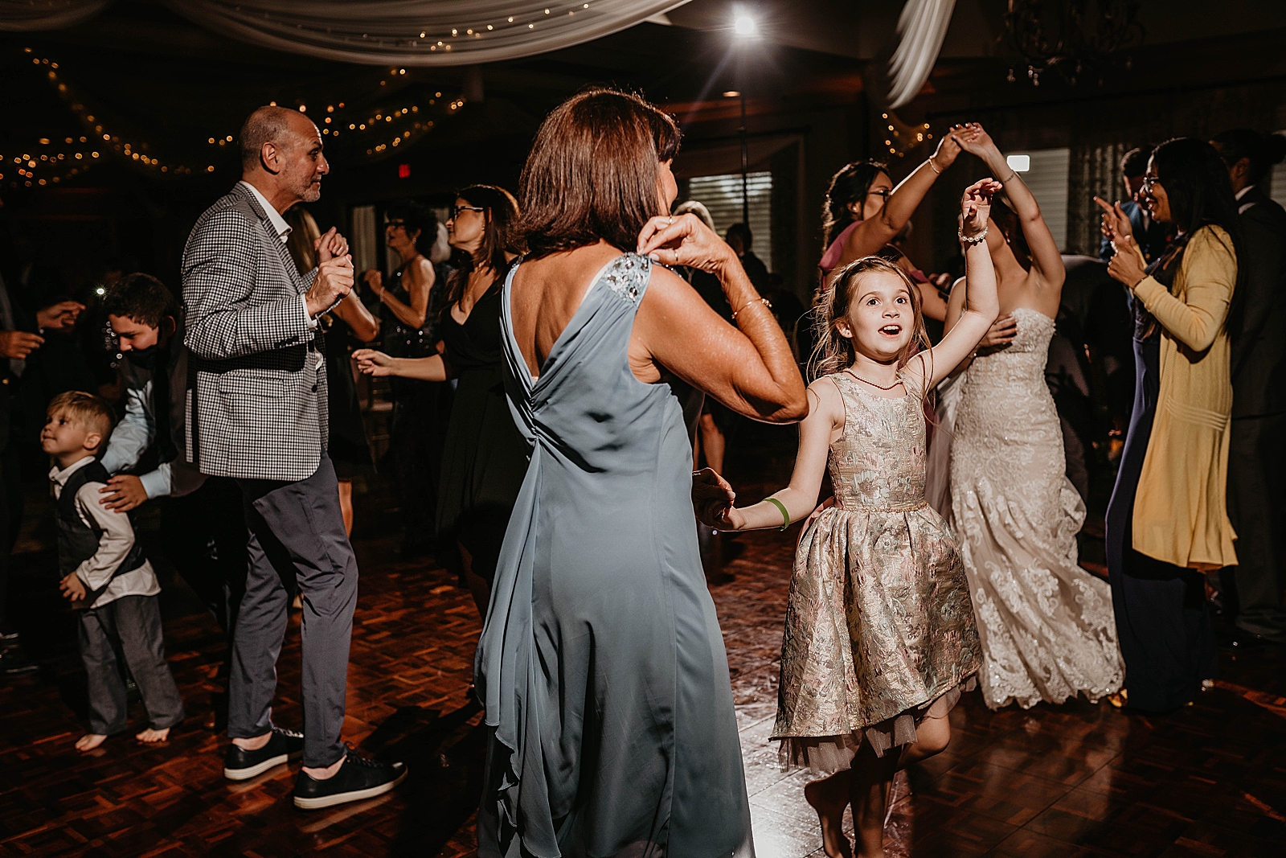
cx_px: 643
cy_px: 429
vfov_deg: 37.9
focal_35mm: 35
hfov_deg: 54.4
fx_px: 1250
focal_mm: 35
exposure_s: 1/800
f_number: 2.8
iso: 320
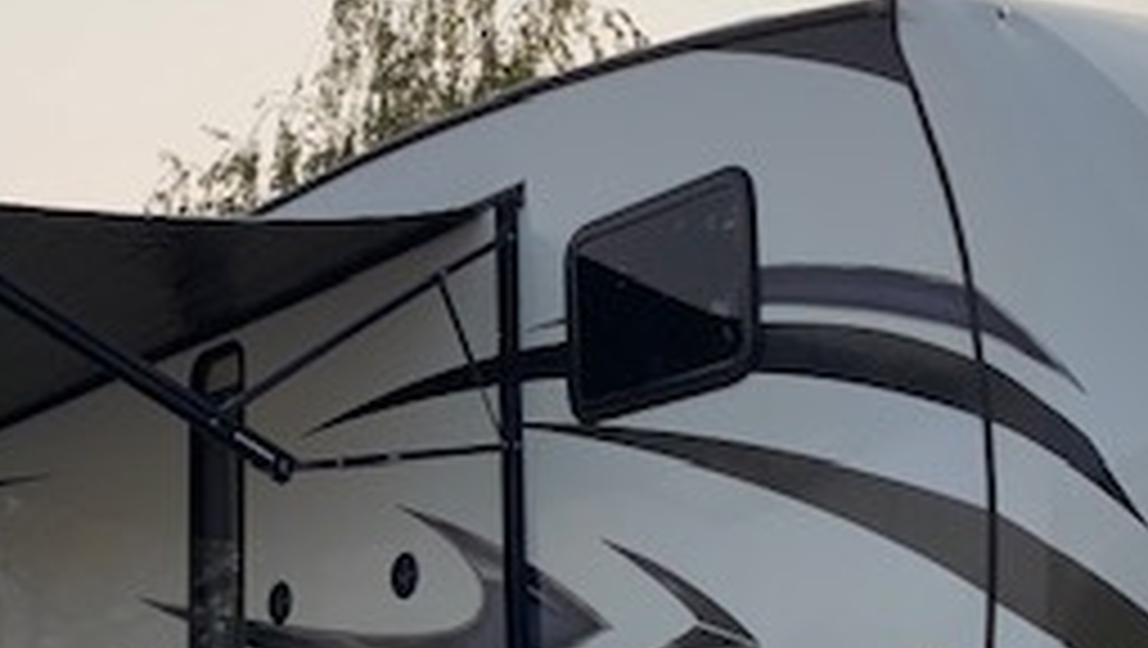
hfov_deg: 29.5
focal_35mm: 71
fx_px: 2163
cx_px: 374
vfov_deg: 17.0
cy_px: 464
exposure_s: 1/4464
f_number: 1.8
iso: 25
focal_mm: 4.25
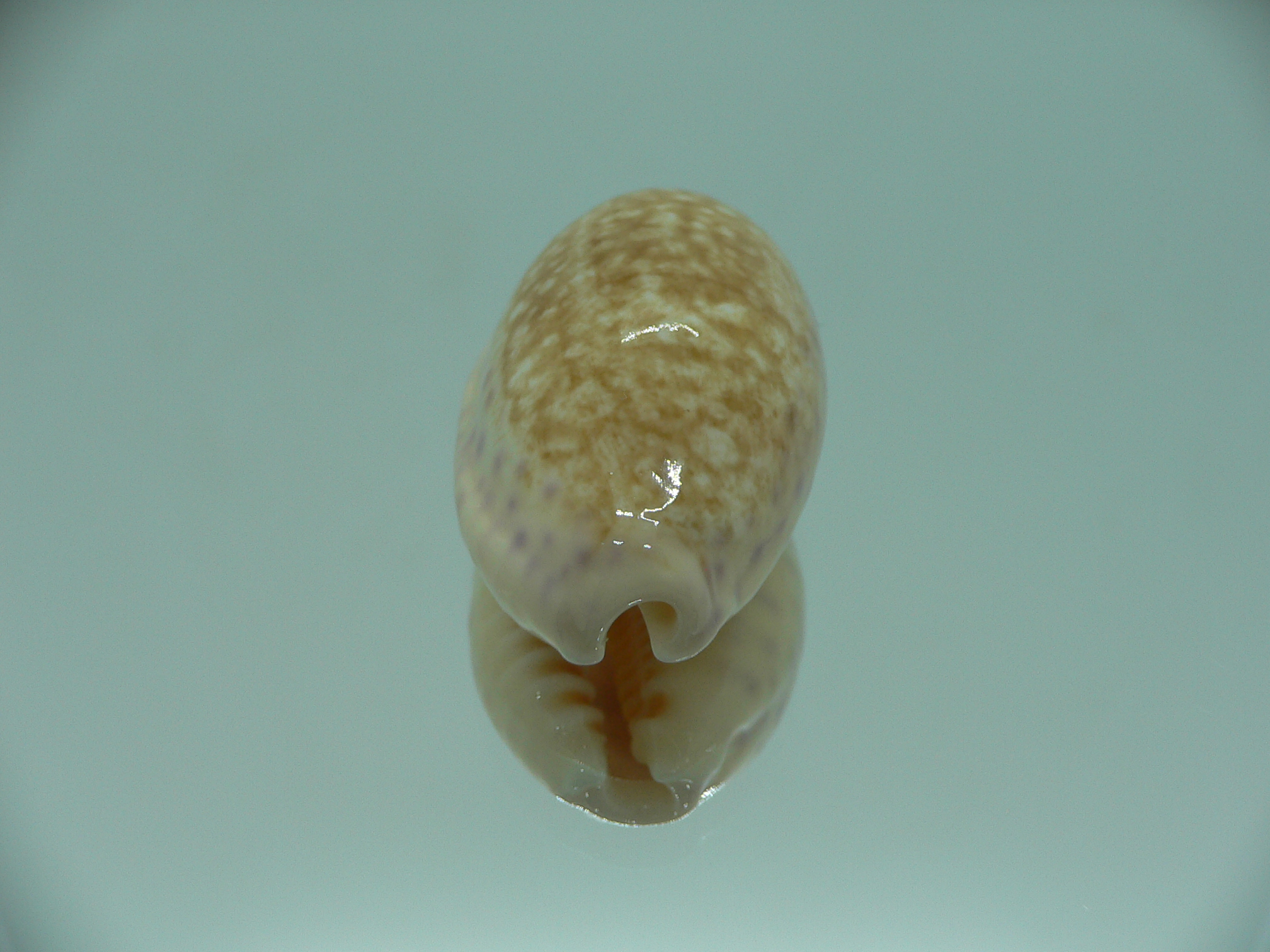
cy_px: 476
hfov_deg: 52.6
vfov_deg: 40.7
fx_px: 1284
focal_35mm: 35
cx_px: 635
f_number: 2.8
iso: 80
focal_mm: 4.6
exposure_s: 1/80
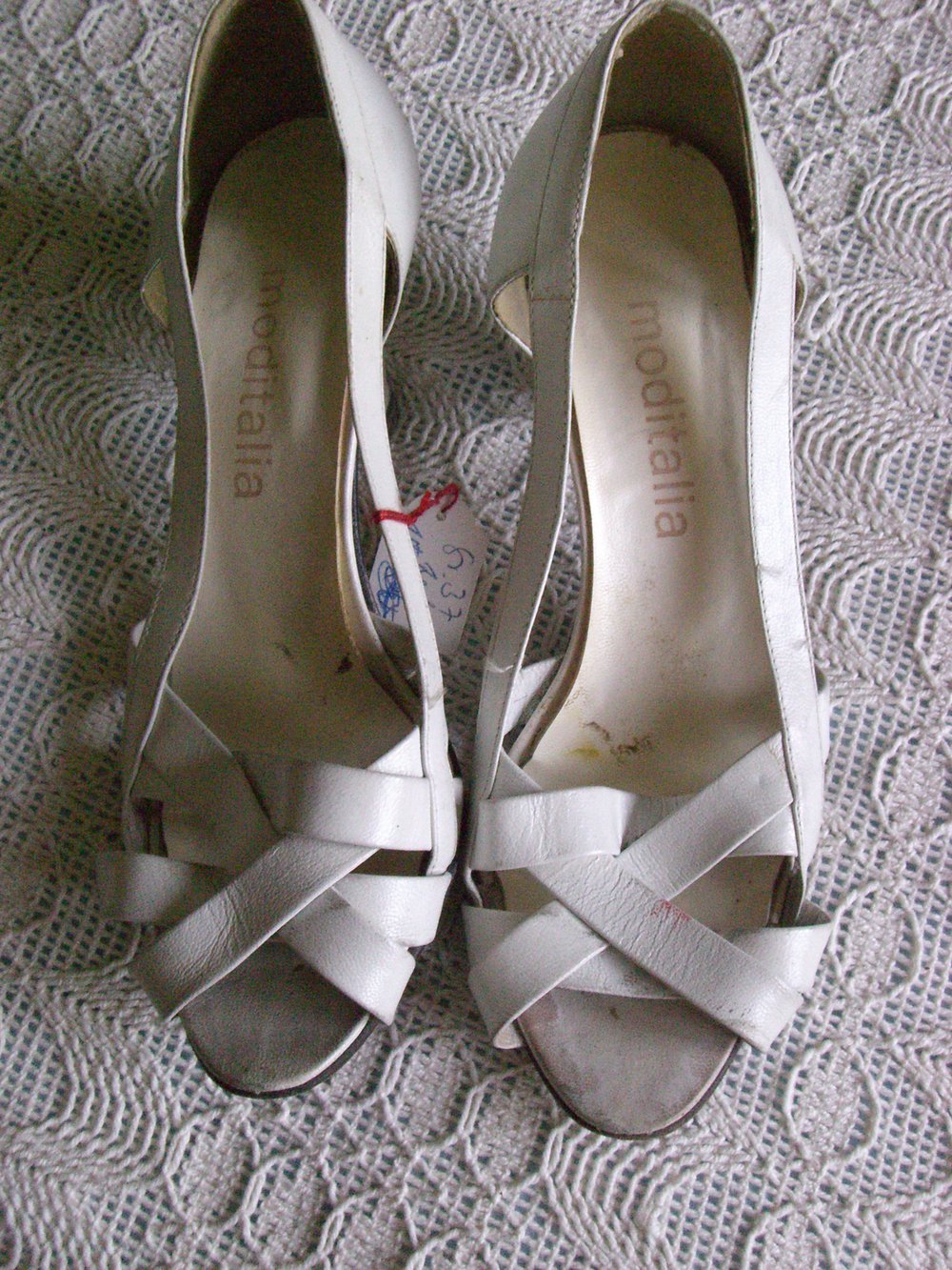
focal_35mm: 47
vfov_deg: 40.4
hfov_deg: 30.9
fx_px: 1723
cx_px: 476
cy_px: 635
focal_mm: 7.6
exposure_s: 1/160
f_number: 3
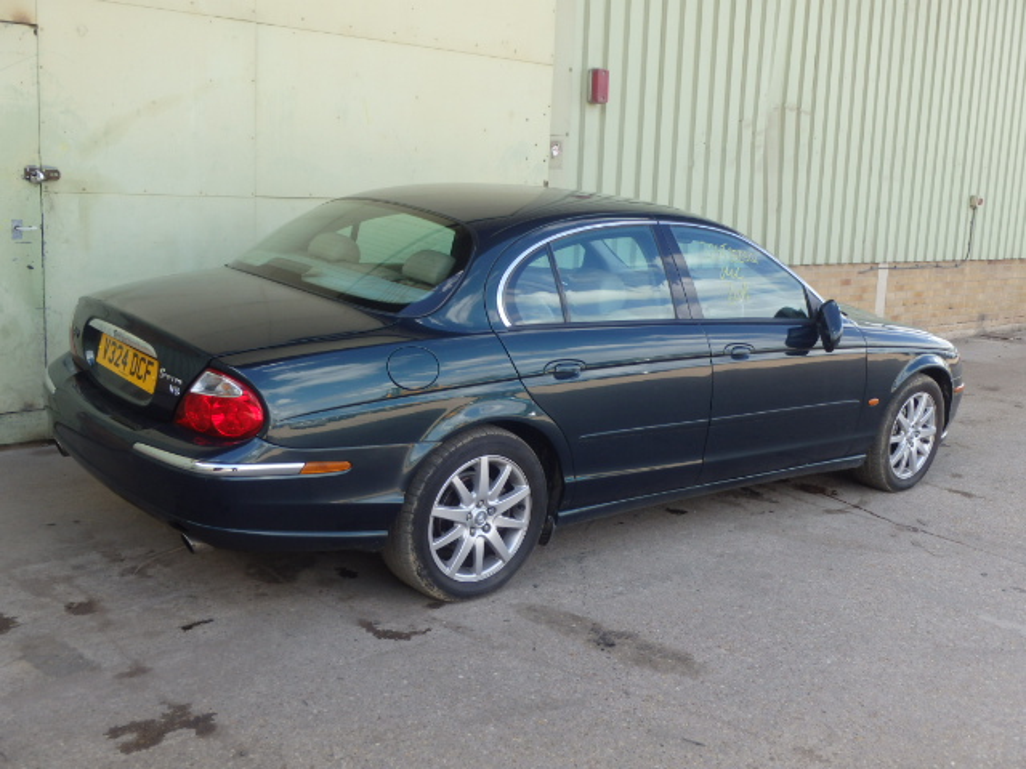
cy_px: 384
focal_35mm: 38
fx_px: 1126
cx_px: 513
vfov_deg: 37.7
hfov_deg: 49.0
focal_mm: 6.8
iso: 125
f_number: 4.6
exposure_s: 1/100
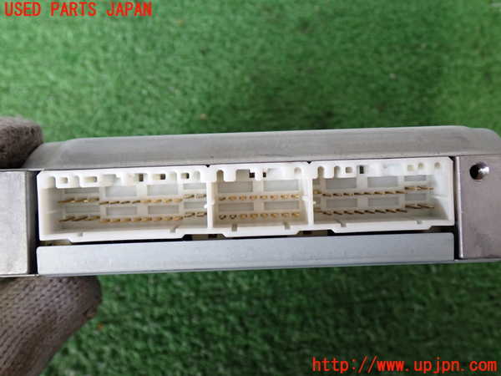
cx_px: 250
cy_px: 188
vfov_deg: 37.7
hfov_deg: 49.0
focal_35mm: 38
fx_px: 550
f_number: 2.7
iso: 250
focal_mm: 6.83
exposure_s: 1/40
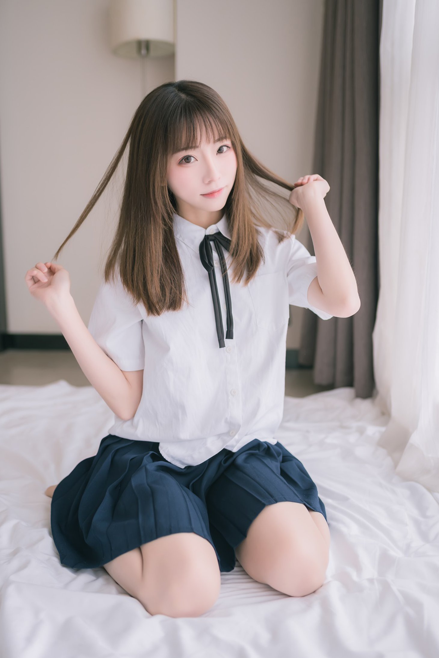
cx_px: 221
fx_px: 658
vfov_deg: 53.1
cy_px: 329
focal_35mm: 36
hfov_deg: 36.9
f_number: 1.8
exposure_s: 1/160
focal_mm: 35
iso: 500
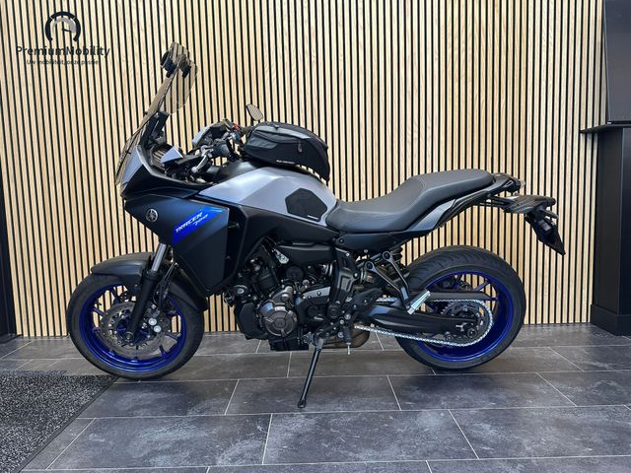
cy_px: 236
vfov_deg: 56.8
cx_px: 316
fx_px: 437
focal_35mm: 24
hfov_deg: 71.6
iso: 160
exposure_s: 1/50
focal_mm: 6.86
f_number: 1.78
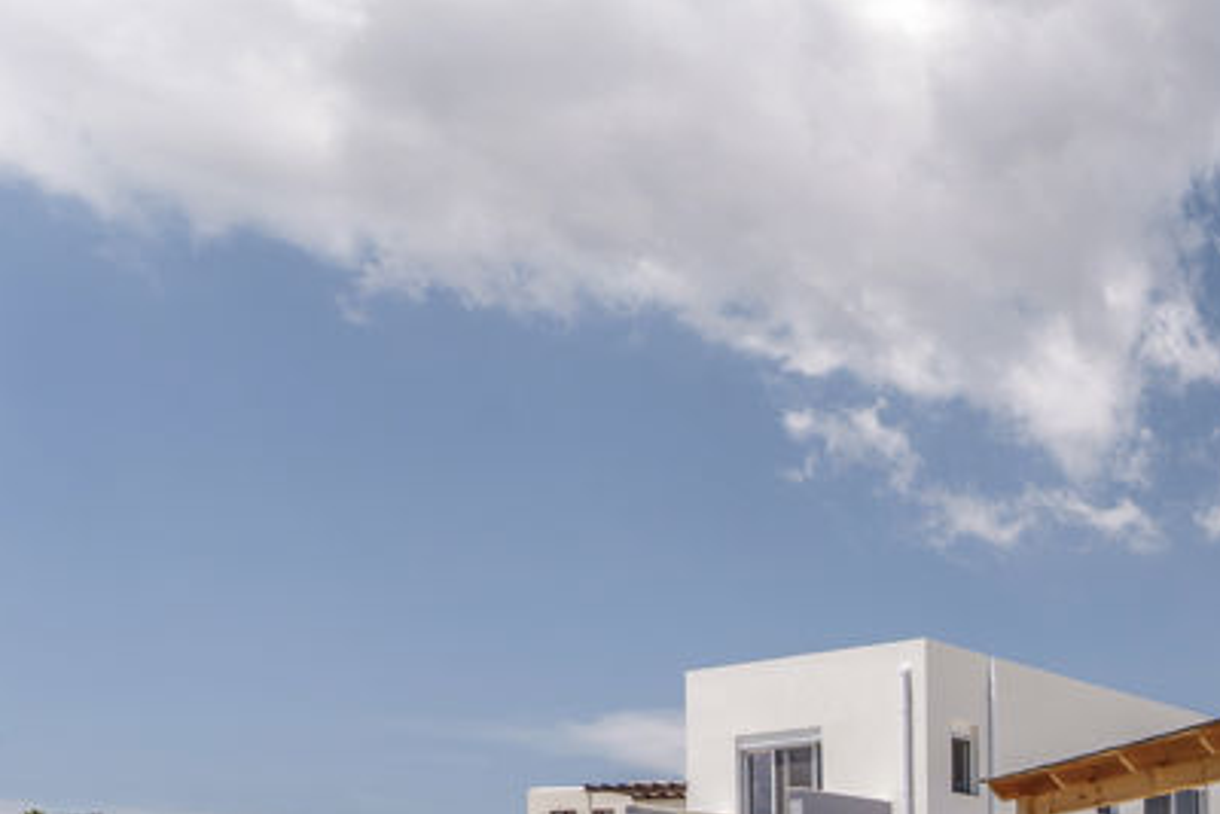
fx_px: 1390
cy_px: 1012
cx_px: 1556
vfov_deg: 28.0
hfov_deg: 34.6
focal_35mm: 41
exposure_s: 1/200
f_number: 11
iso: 100
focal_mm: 16
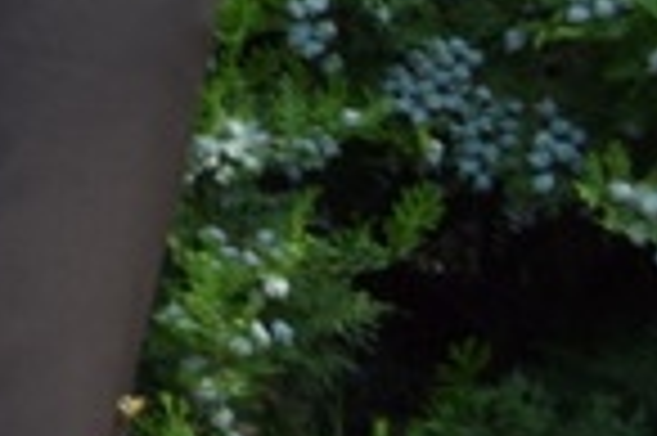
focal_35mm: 485
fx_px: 8841
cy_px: -771
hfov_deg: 4.1
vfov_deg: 2.8
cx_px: -1382
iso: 400
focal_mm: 46
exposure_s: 1/250
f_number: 8
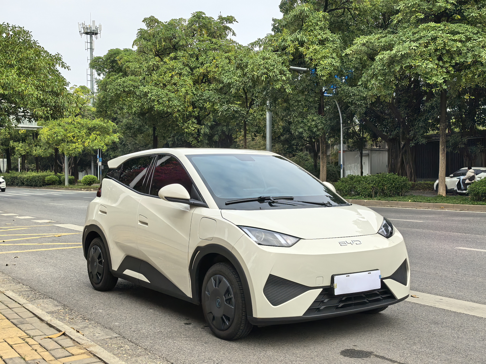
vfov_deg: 33.6
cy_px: 182
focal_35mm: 43
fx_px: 604
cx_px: 243
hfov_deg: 43.9
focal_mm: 6.98
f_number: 2
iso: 50
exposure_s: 1/3003
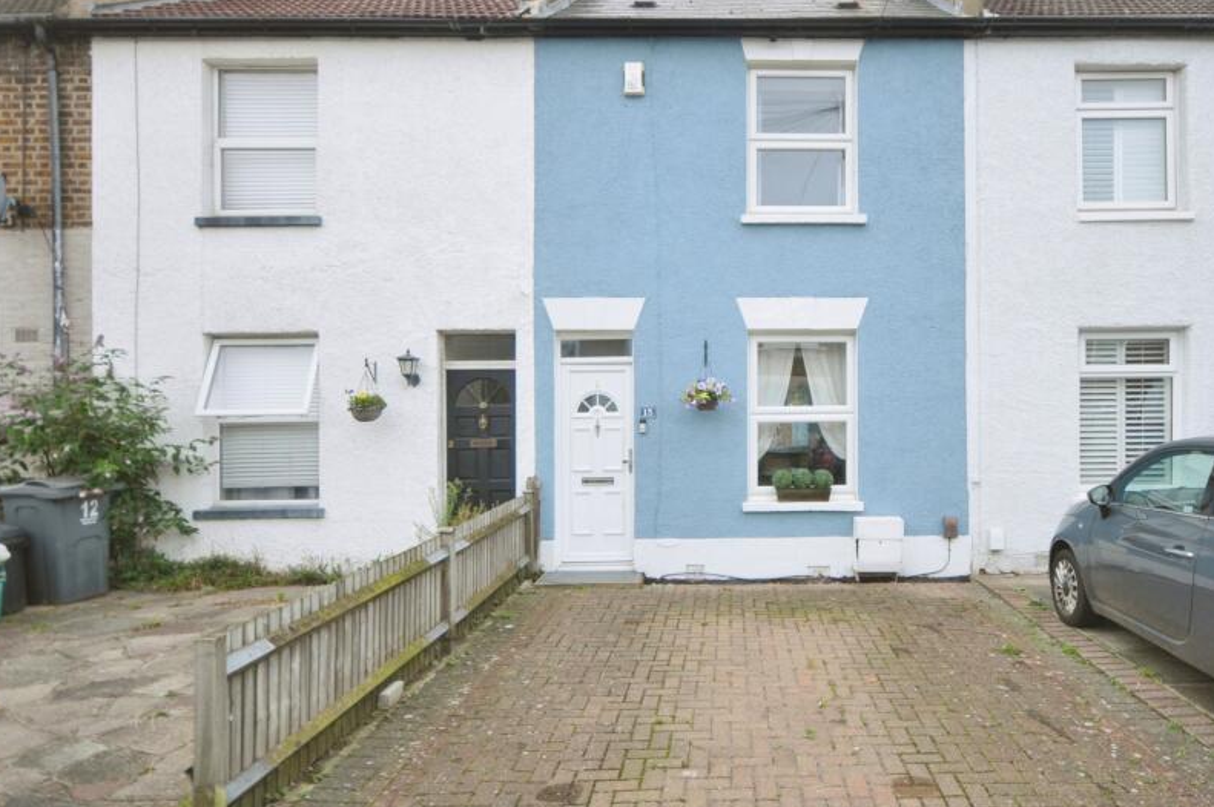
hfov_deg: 76.7
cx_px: 743
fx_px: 752
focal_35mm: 22
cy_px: 298
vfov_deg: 55.7
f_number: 8
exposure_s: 1/250
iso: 200
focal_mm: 11.5
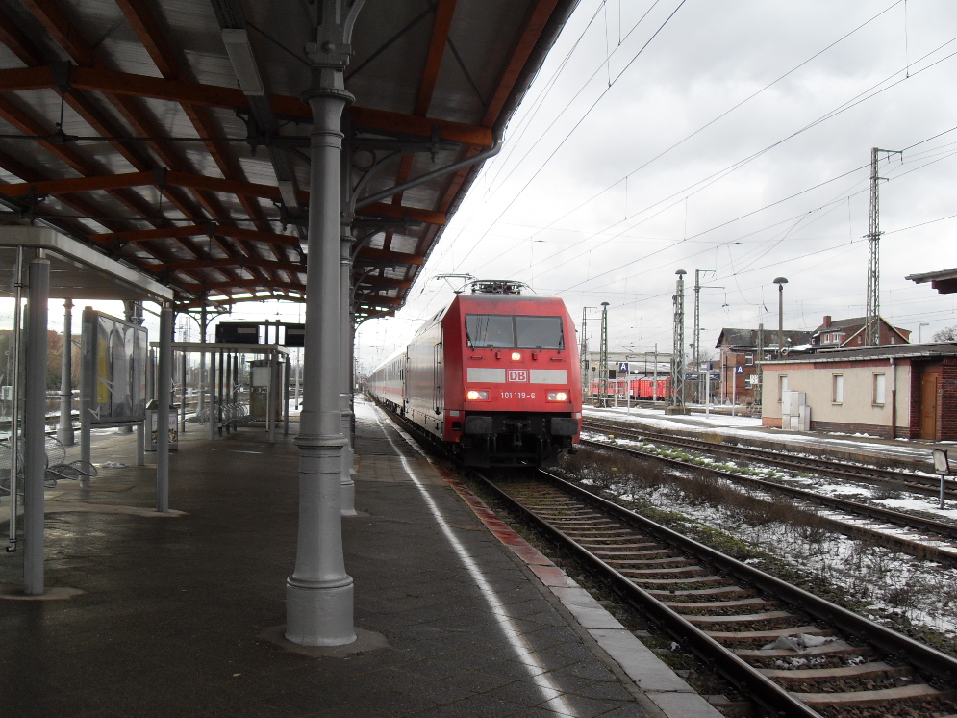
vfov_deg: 40.7
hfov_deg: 52.6
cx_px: 491
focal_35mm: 35
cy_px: 357
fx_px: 967
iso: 80
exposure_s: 1/90
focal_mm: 6.3
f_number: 2.8
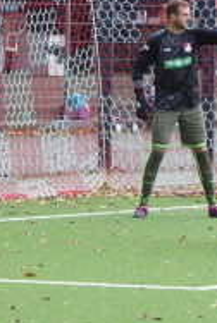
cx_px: 24
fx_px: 4144
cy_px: 86
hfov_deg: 3.0
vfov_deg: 4.5
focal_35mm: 460
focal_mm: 33.2
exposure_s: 1/80
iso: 320
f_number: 5.6
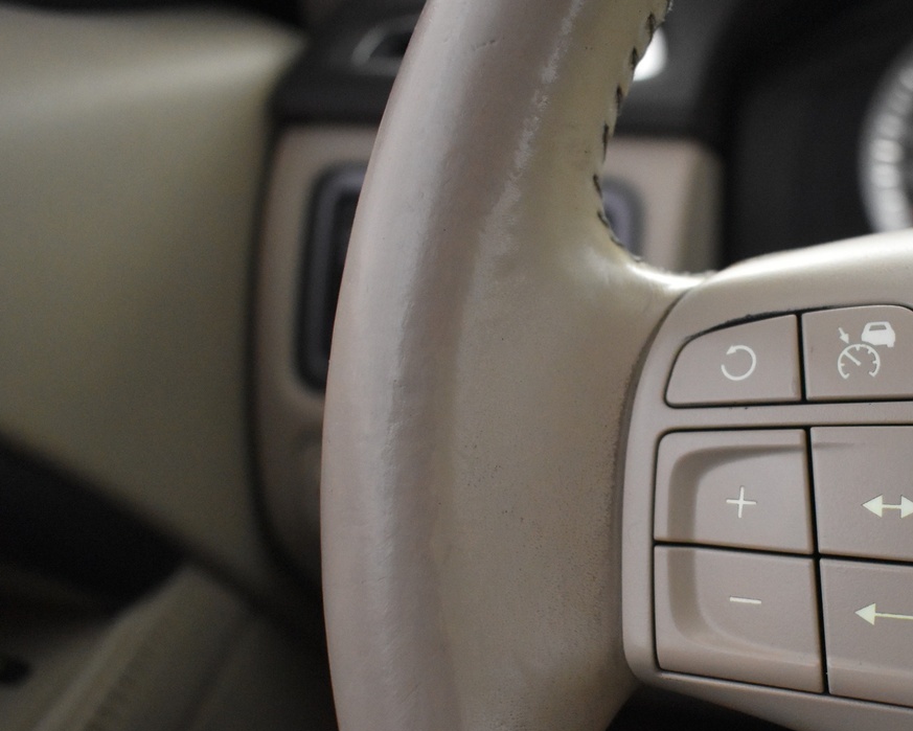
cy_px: 515
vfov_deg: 31.7
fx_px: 1270
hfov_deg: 37.9
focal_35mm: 47
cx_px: 747
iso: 3200
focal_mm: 18
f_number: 3.5
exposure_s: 1/90
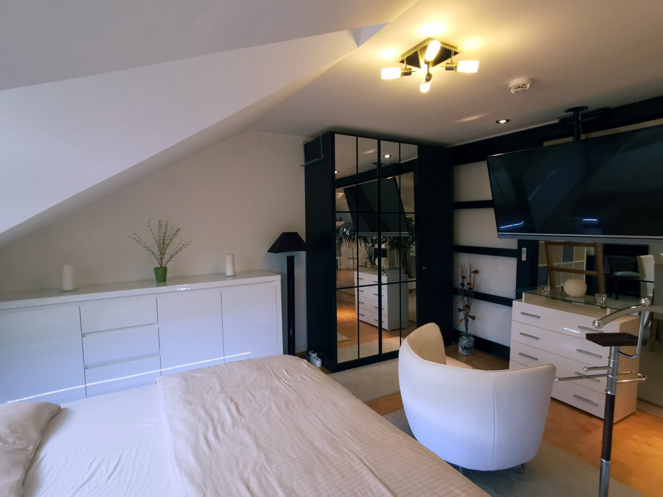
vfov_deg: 71.6
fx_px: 345
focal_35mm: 18
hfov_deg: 87.8
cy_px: 248
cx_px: 332
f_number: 2.2
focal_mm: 2.35
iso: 100
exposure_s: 1/50
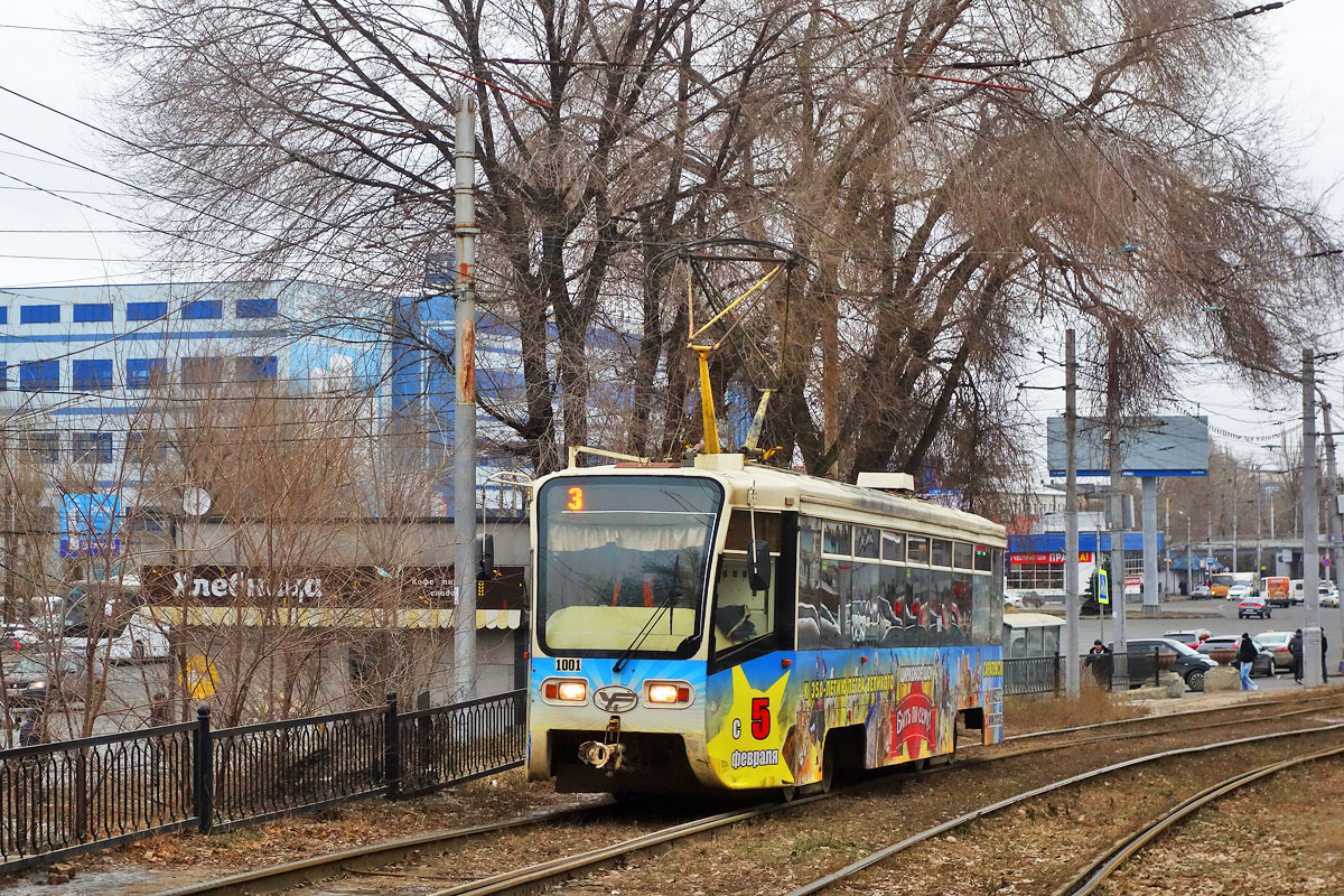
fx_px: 2912
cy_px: 448
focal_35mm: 78
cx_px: 672
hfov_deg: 26.0
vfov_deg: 17.5
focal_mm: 29.15
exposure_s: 1/500
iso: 500
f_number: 4.5
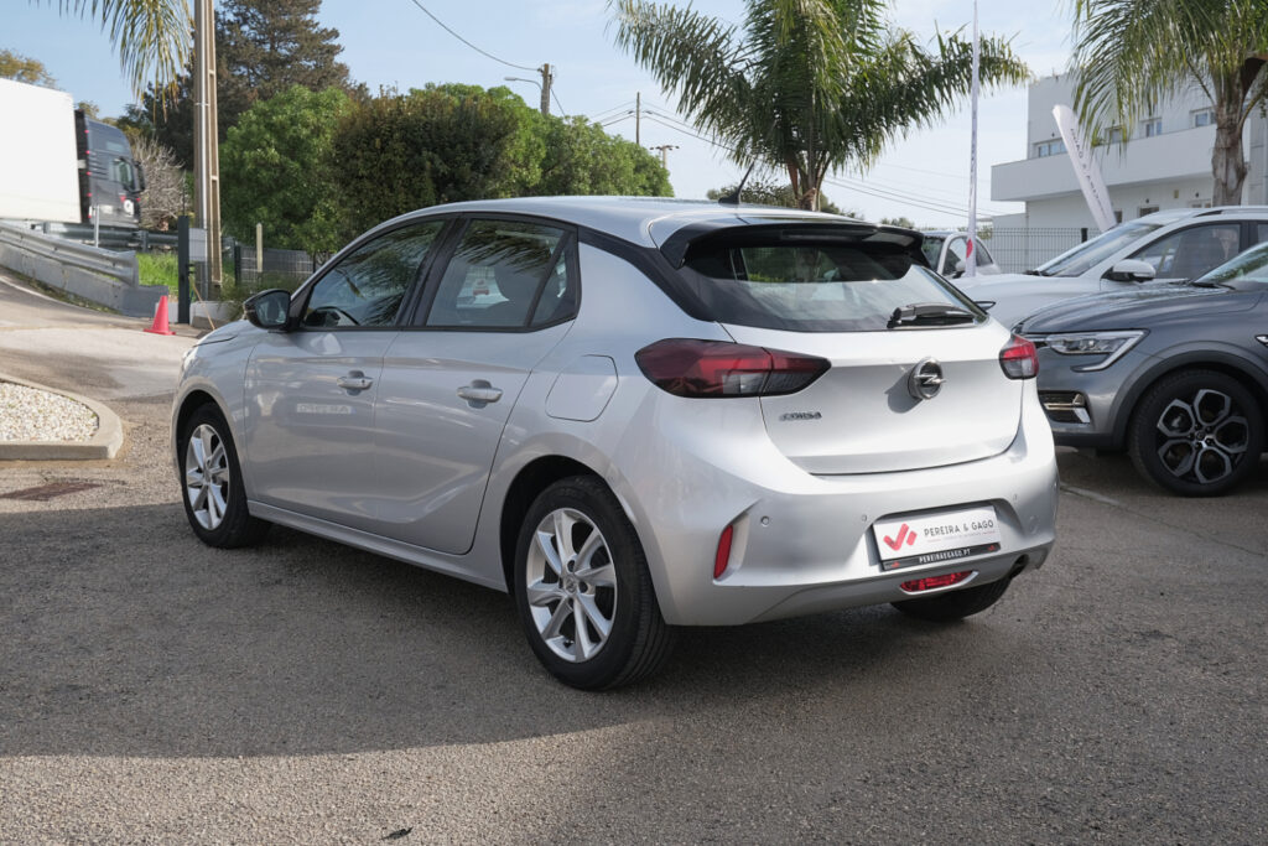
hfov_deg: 45.4
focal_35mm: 43
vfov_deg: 31.2
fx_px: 1515
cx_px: 634
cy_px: 423
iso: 160
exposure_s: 1/160
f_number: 9
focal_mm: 28.8
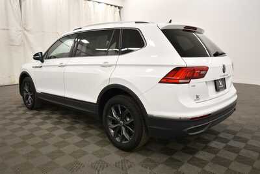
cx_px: 130
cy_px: 87
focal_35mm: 30
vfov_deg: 43.6
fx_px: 217
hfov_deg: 61.9
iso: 800
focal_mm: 20
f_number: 5.6
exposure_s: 1/160
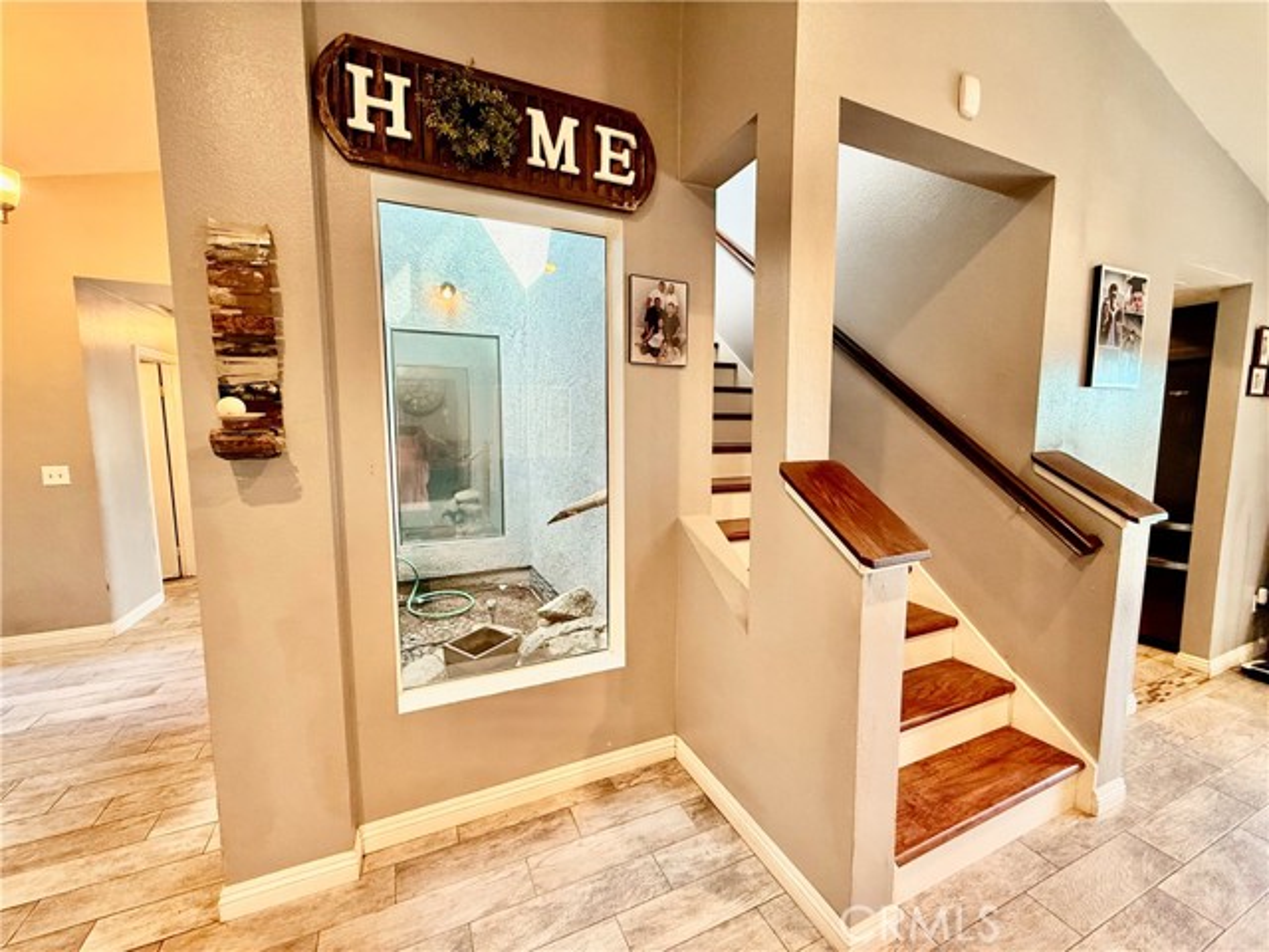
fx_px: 513
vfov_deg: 85.7
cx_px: 634
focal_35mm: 14
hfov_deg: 102.1
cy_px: 476
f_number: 2.2
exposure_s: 1/60
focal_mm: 2.22
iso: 320
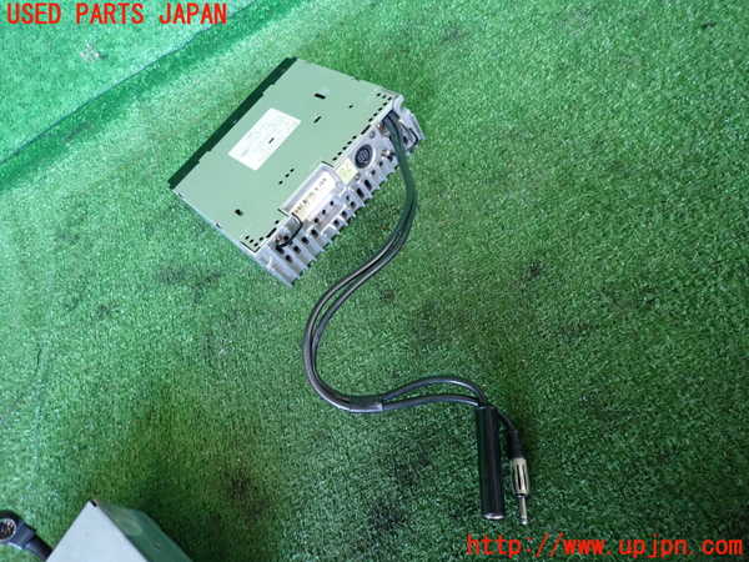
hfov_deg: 69.4
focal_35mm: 25
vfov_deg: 54.9
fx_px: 541
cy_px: 281
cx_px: 374
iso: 400
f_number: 2
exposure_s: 1/30
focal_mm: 4.5
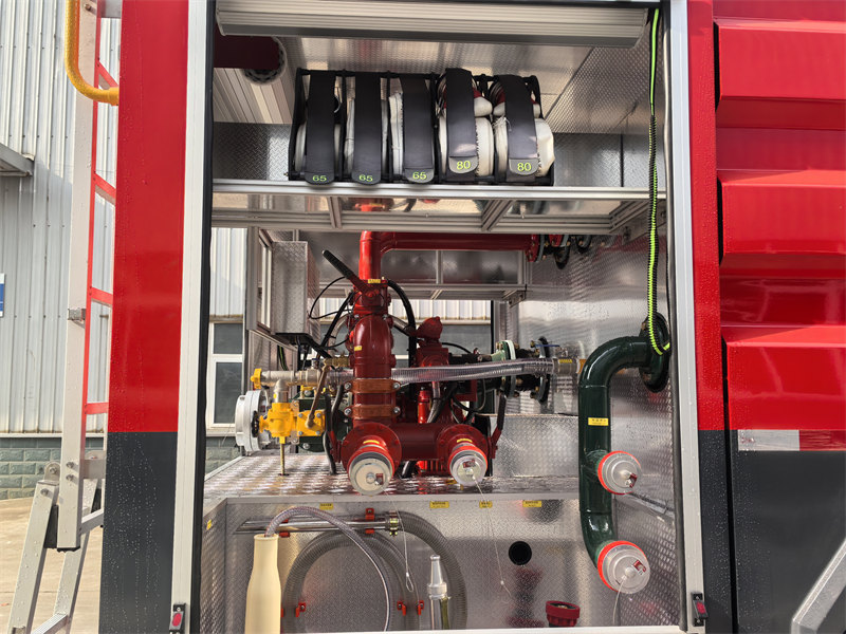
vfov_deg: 48.2
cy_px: 317
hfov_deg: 61.7
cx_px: 423
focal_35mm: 29
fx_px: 709
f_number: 2
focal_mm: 5.75
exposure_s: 1/1248
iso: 50
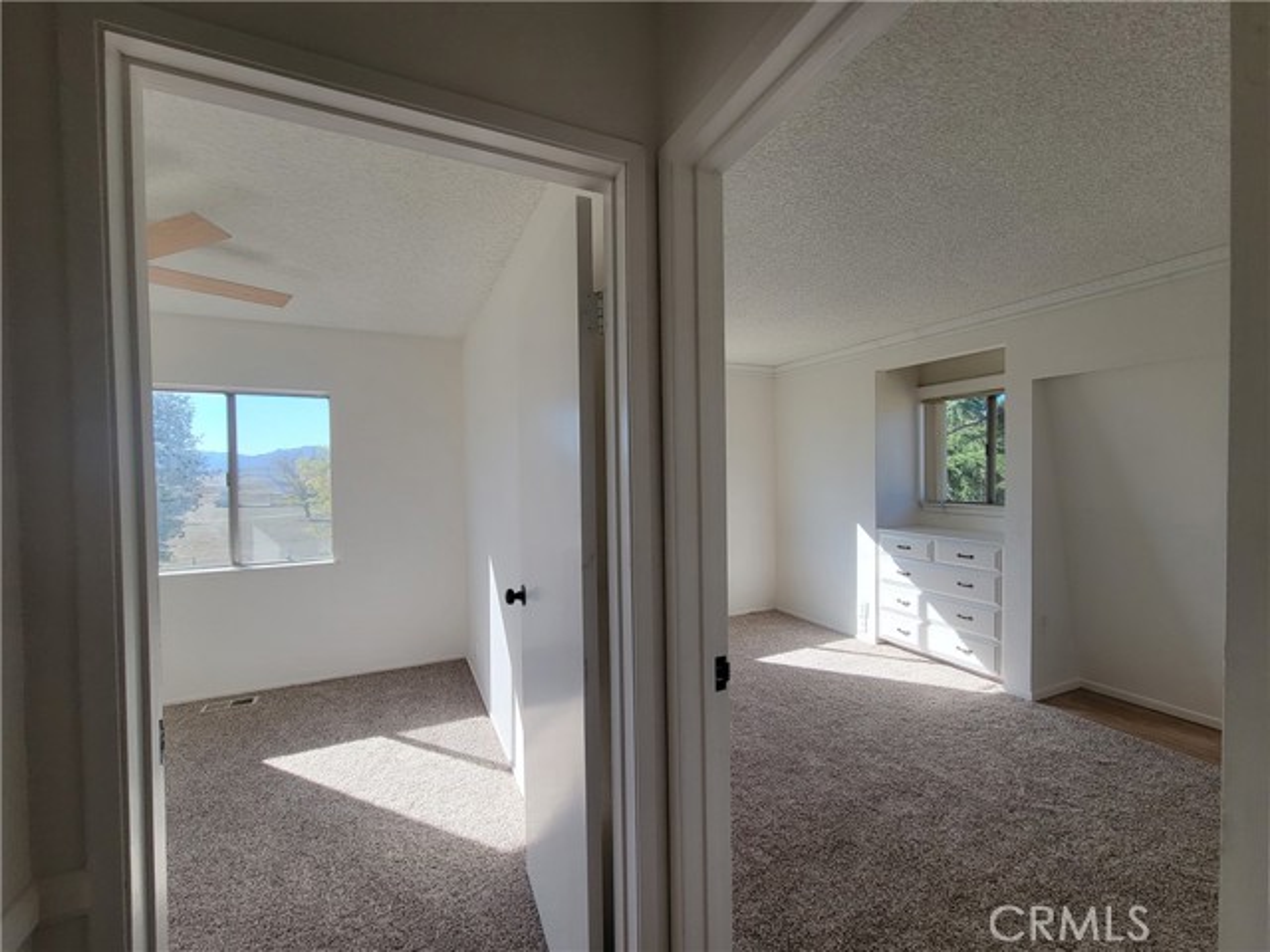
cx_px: 635
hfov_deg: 106.2
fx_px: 477
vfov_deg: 89.9
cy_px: 476
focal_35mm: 13
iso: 50
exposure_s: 1/376
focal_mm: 2.2
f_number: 2.2
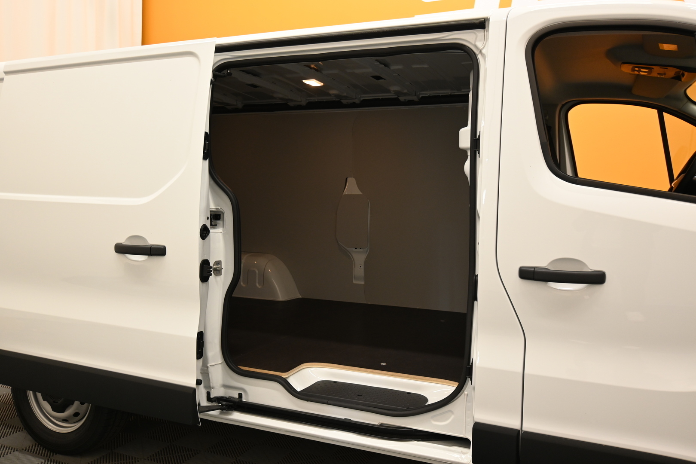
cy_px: 232
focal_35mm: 32
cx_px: 348
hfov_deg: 59.5
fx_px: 609
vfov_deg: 41.7
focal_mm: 21
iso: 450
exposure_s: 1/30
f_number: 4
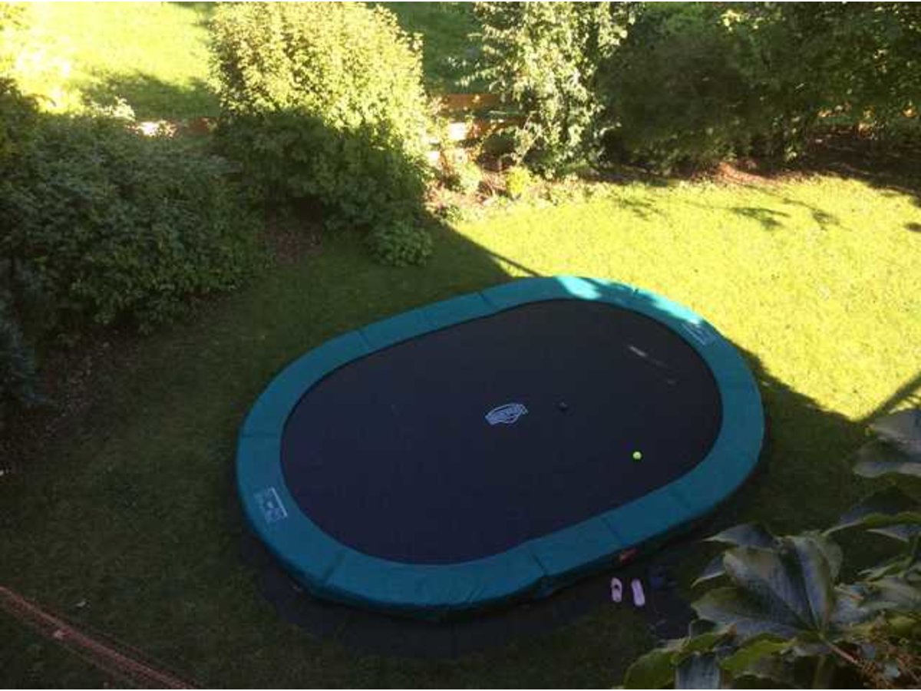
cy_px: 346
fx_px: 851
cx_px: 460
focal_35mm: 32
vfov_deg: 44.2
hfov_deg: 56.8
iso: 32
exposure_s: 1/180
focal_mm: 3.3
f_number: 2.4
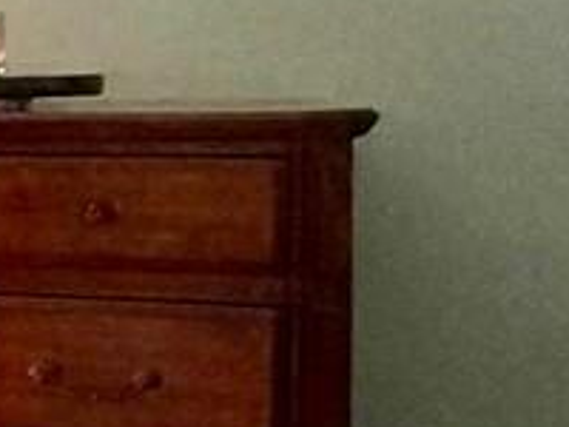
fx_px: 1841
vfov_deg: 13.2
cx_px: -1405
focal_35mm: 112
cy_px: 125
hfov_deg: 9.6
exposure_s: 1/120
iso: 250
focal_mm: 2.22
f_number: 2.2
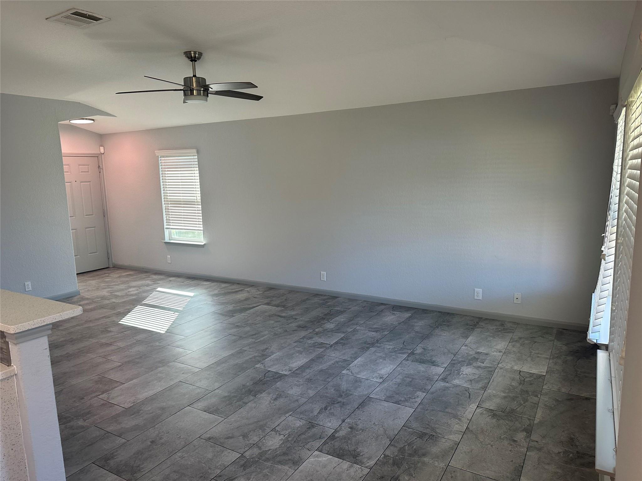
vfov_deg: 56.8
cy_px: 240
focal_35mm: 24
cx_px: 321
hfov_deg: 71.6
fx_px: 445
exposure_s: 1/120
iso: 125
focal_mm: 6.86
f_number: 1.78
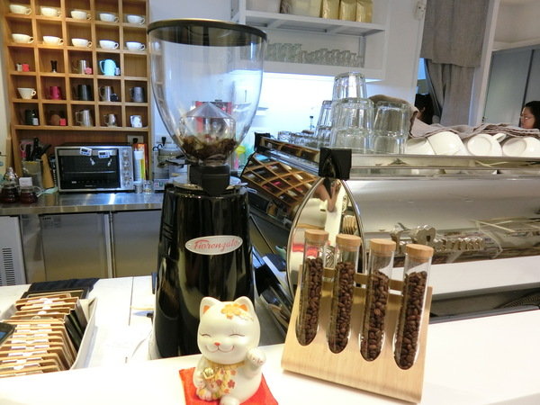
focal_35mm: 25
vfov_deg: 54.9
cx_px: 270
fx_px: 390
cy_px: 202
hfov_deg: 69.4
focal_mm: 5.4
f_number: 2.8
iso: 400
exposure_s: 1/50
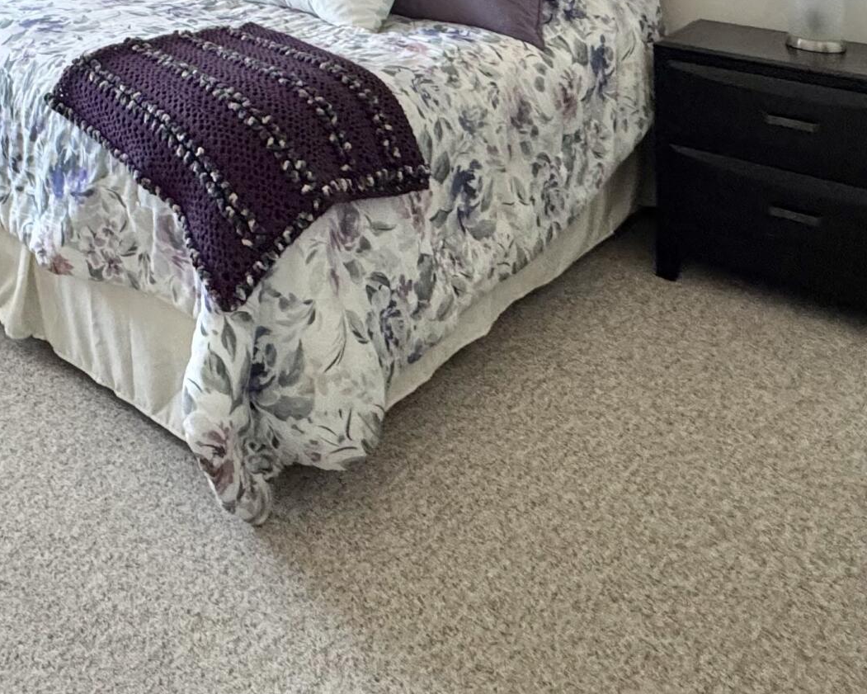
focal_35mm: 39
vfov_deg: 29.9
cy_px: -226
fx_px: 1001
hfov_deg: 43.4
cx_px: 111
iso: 500
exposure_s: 1/60
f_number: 2.2
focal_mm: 2.22
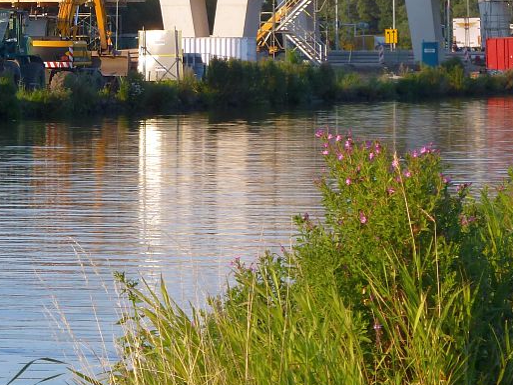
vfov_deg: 4.7
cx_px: 185
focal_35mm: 315
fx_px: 4666
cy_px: 77
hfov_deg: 6.3
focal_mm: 25.9
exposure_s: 1/125
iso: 80
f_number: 4.5
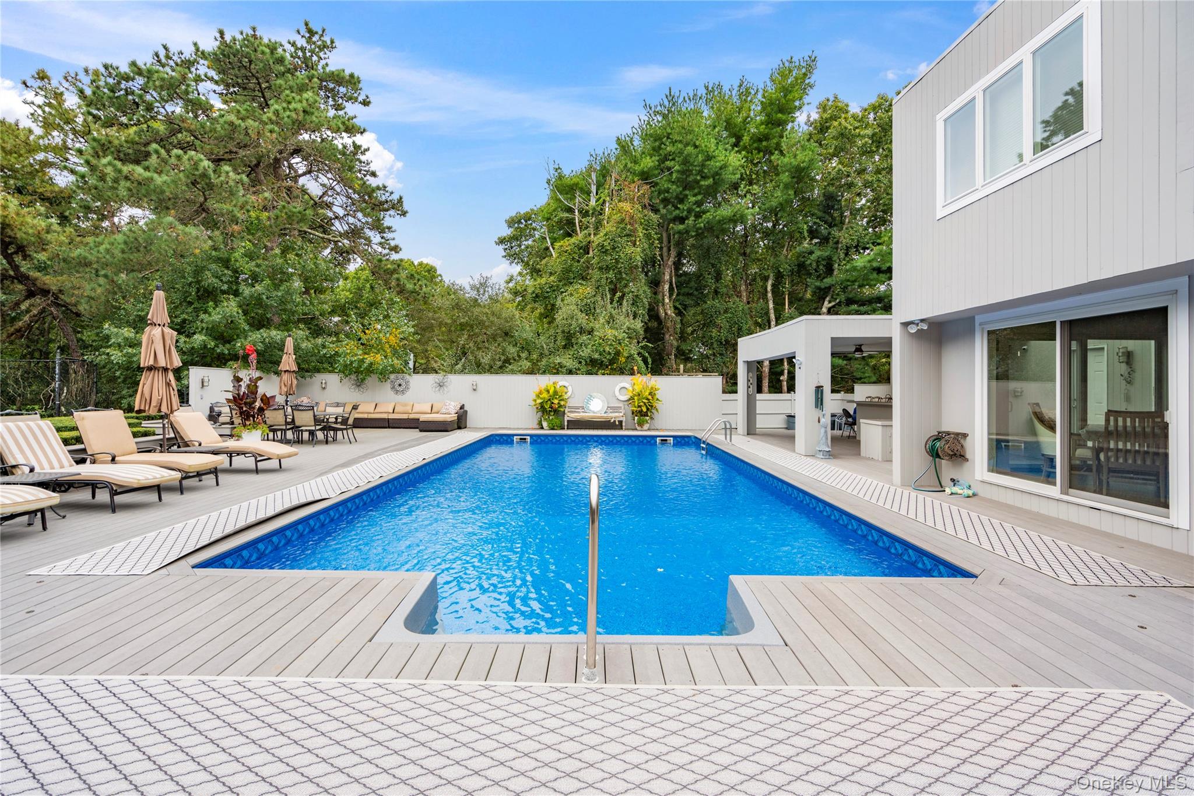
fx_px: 531
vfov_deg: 73.7
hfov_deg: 96.7
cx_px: 597
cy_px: 398
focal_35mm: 16
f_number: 6.3
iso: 250
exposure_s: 1/200
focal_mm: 16
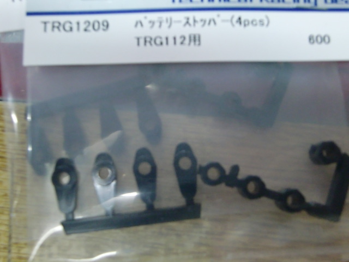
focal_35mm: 39
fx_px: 393
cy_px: 131
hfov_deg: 47.9
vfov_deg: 36.8
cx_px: 174
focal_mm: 6.9
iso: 400
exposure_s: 1/30
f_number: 3
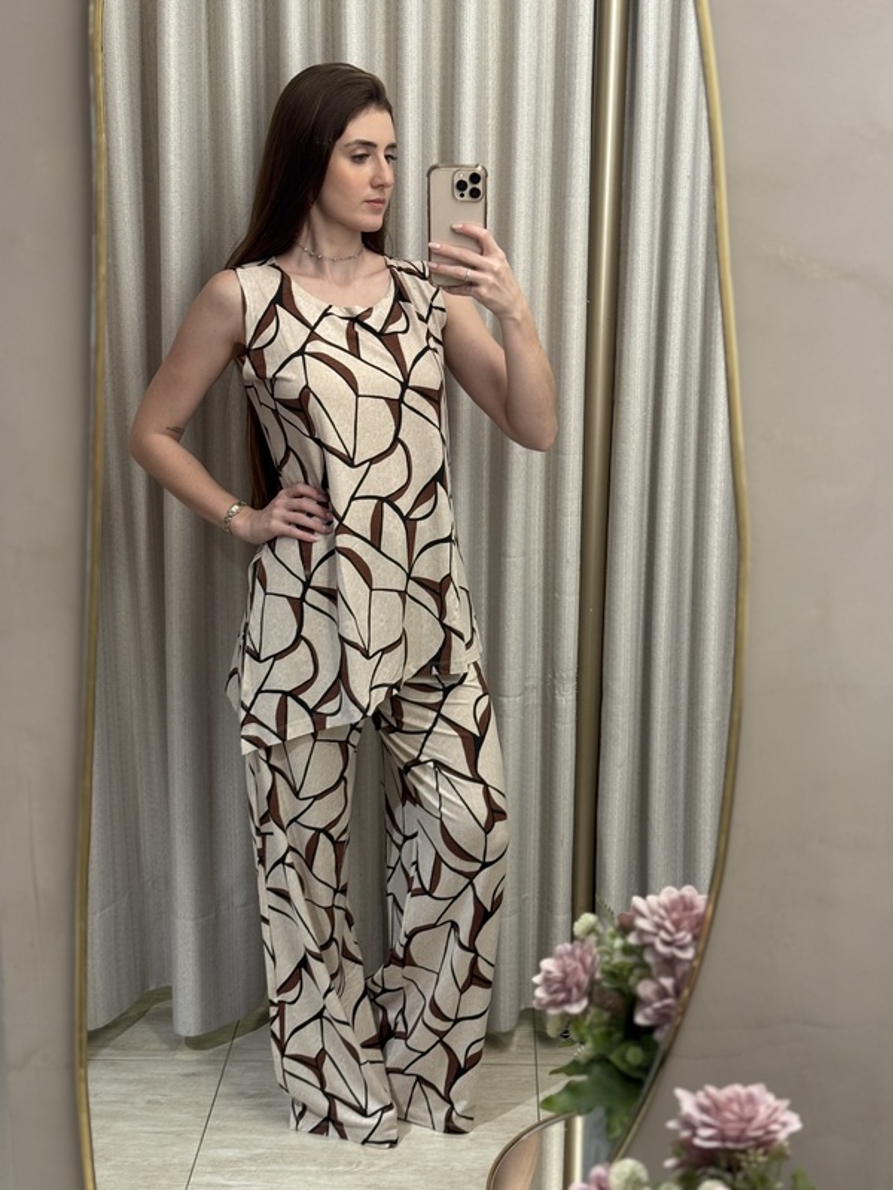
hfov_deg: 30.3
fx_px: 1651
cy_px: 595
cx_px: 446
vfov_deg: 39.7
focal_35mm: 48
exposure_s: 1/60
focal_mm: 6.76
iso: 64
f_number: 1.78
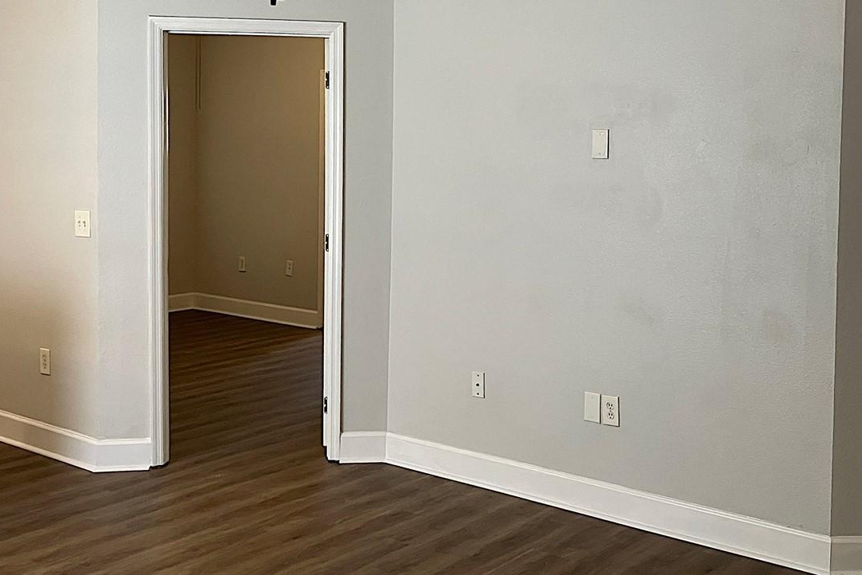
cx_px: 564
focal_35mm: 43
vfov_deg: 30.9
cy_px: 184
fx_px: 1030
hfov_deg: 44.9
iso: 64
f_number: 1.8
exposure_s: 1/60
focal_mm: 3.99
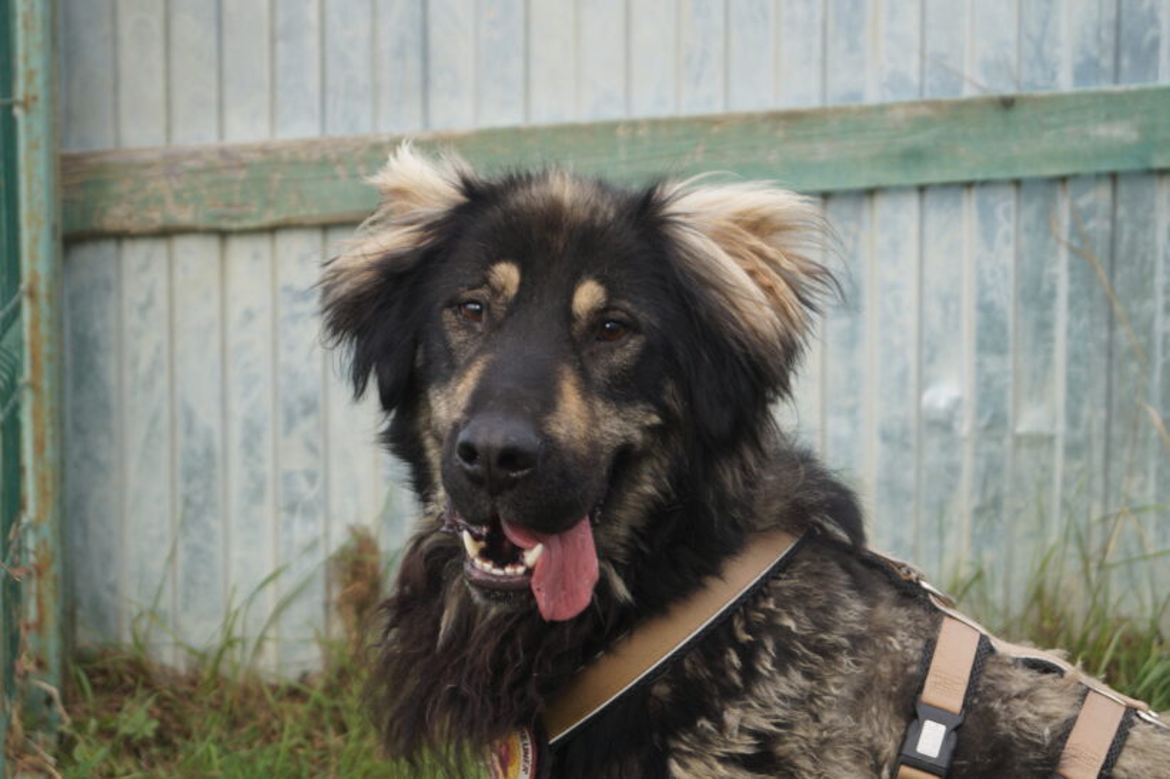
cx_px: 585
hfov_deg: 24.6
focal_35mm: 82
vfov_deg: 16.5
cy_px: 390
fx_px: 2680
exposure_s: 1/160
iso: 250
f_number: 5.6
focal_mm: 55
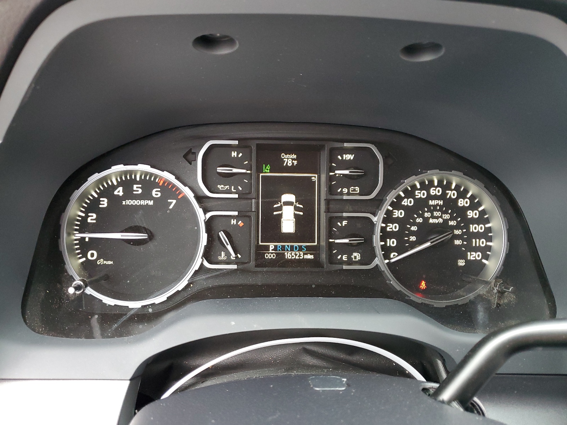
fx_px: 426
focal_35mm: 26
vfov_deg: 53.1
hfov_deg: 67.3
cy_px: 212
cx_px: 284
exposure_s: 1/60.2
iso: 224
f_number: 1.5
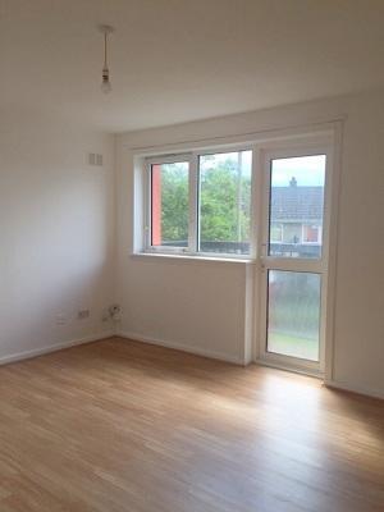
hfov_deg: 48.2
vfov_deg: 61.7
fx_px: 429
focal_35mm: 29
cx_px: 192
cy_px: 256
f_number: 2.2
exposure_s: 1/264
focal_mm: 4.15
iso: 32
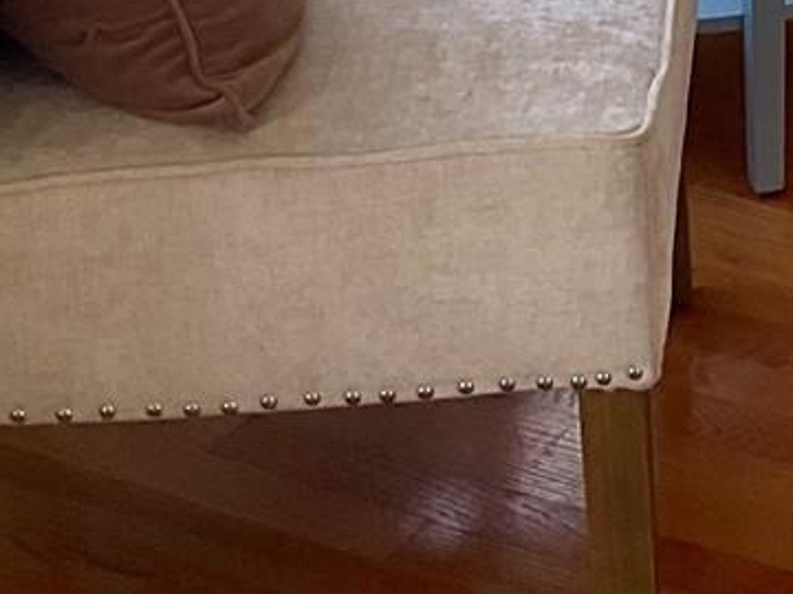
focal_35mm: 129
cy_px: -717
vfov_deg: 10.3
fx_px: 2955
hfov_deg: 14.4
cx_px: 1123
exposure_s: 1/120
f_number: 1.8
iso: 32
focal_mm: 3
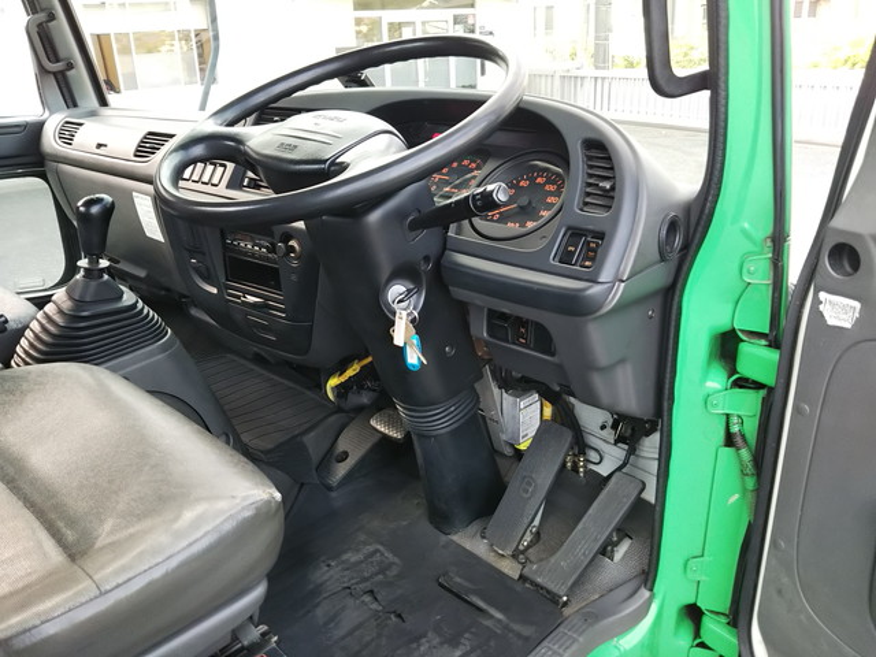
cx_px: 438
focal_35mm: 30
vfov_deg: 46.8
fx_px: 759
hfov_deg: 60.0
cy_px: 328
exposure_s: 1/40
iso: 50
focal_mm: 4
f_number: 2.2
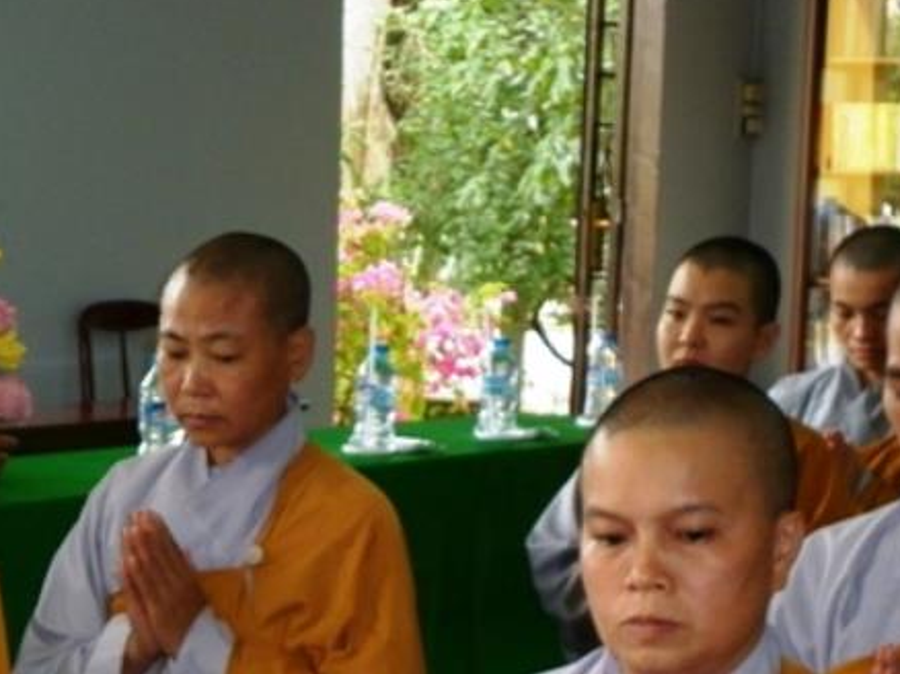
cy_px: 742
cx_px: 255
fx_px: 3040
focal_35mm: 117
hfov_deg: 16.8
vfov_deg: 12.4
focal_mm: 9
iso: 125
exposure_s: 1/50
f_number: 3.8
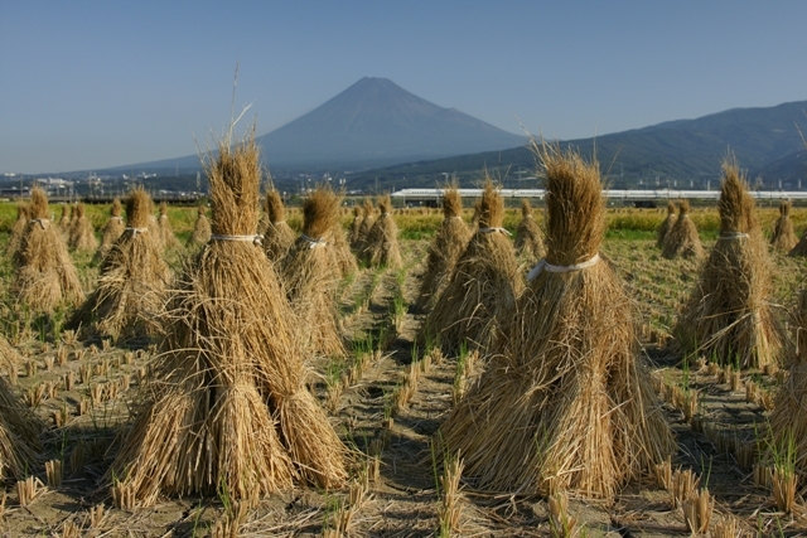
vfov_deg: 36.9
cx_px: 404
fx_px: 807
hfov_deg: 53.1
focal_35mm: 36
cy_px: 269
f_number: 4.5
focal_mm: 24
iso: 100
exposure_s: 1/320
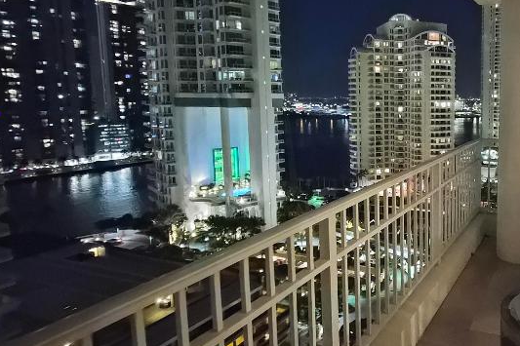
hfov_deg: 60.8
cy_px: 137
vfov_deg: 49.2
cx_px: 449
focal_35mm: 26
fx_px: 375
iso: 2500
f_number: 2.2
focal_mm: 1.7
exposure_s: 1/24
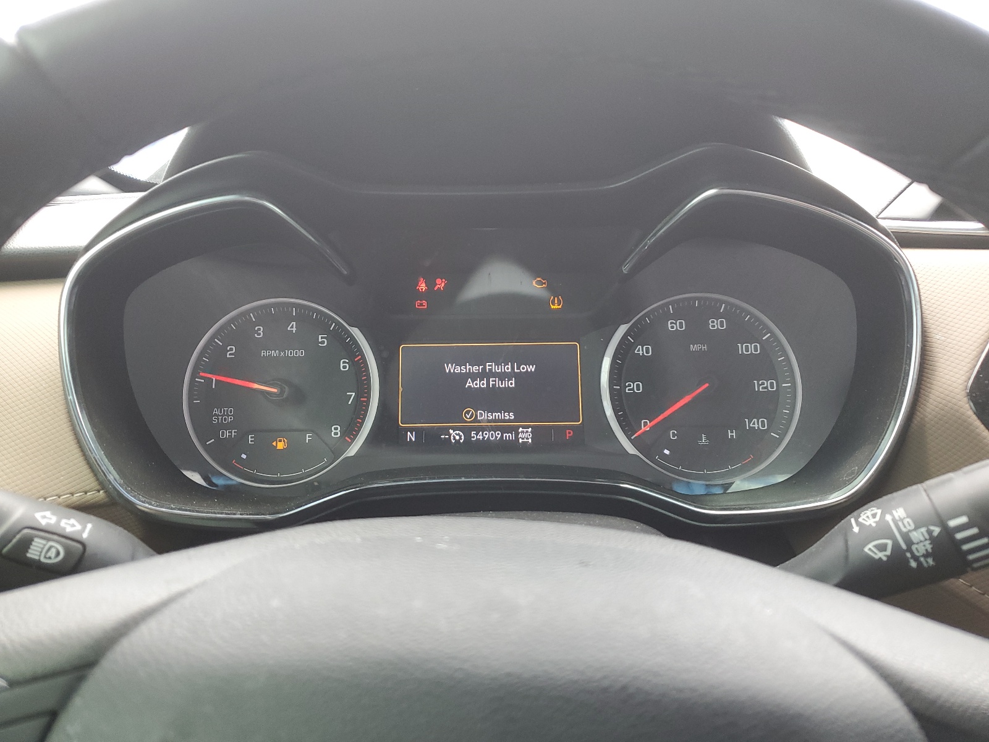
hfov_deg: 67.3
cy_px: 371
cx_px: 494
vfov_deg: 53.1
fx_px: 743
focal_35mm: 26
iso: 78
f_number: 1.5
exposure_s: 1/120
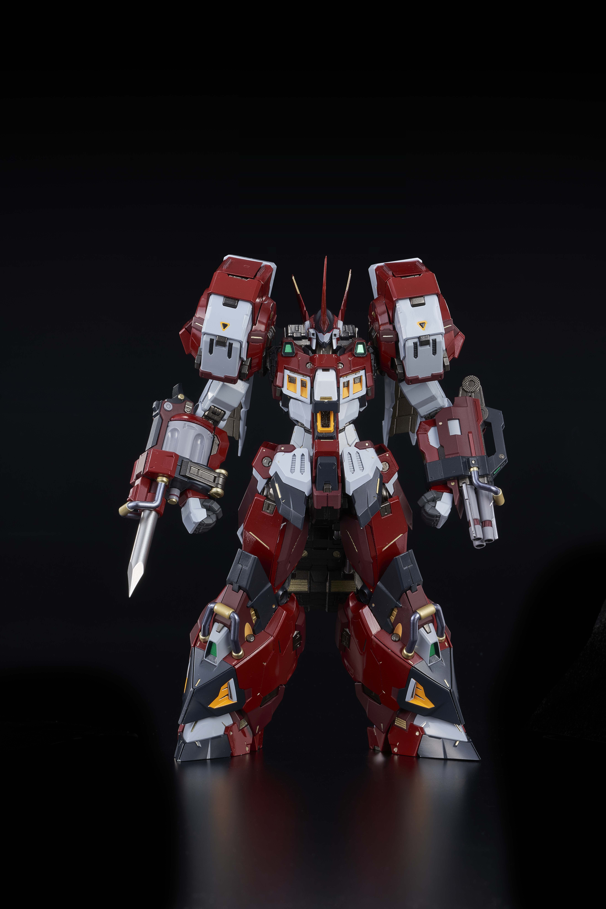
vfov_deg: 22.6
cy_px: 454
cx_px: 303
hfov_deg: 15.2
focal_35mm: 90
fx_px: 2272
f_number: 16
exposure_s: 1/125
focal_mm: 90
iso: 100
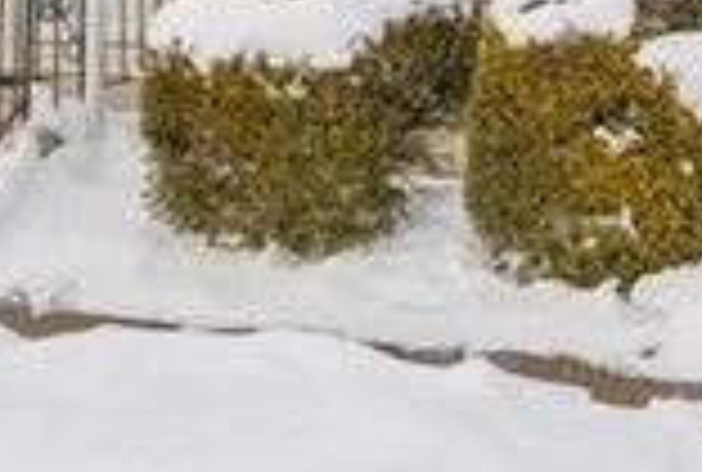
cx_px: 454
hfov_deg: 43.0
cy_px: -166
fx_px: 880
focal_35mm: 45
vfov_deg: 25.3
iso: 250
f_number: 8
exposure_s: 1/320
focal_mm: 14
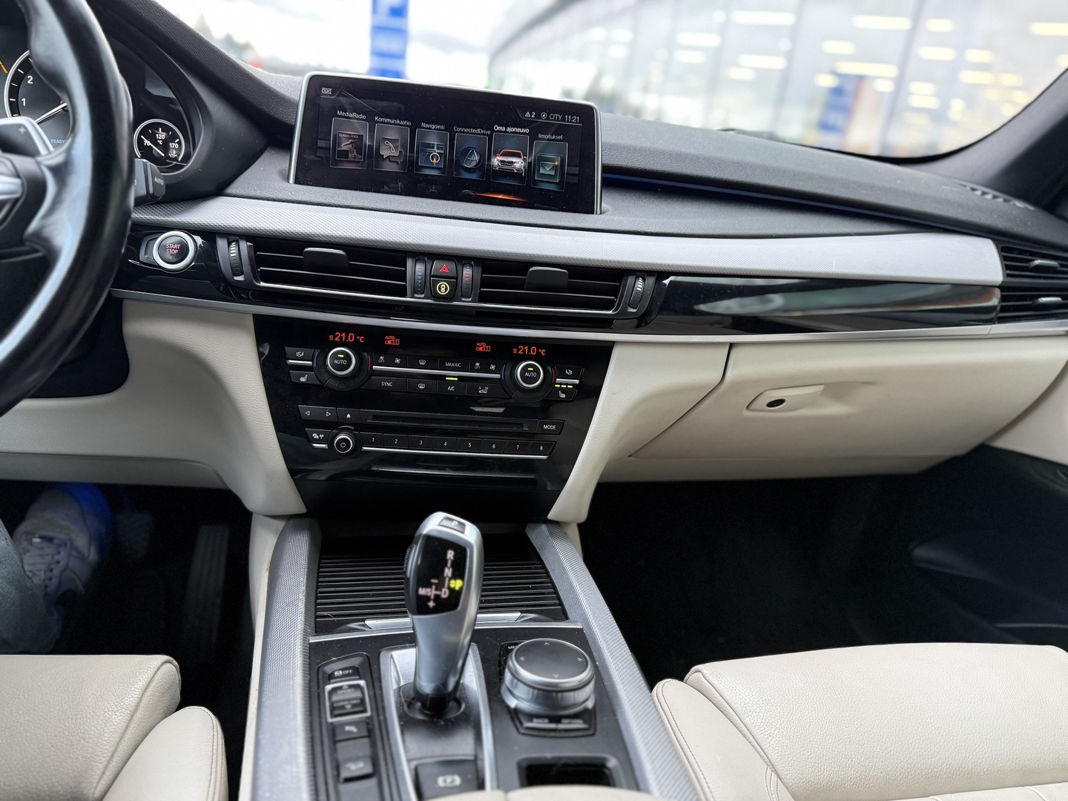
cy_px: 400
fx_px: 740
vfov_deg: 56.8
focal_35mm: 24
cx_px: 534
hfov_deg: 71.6
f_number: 1.78
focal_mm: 6.76
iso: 320
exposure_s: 1/60
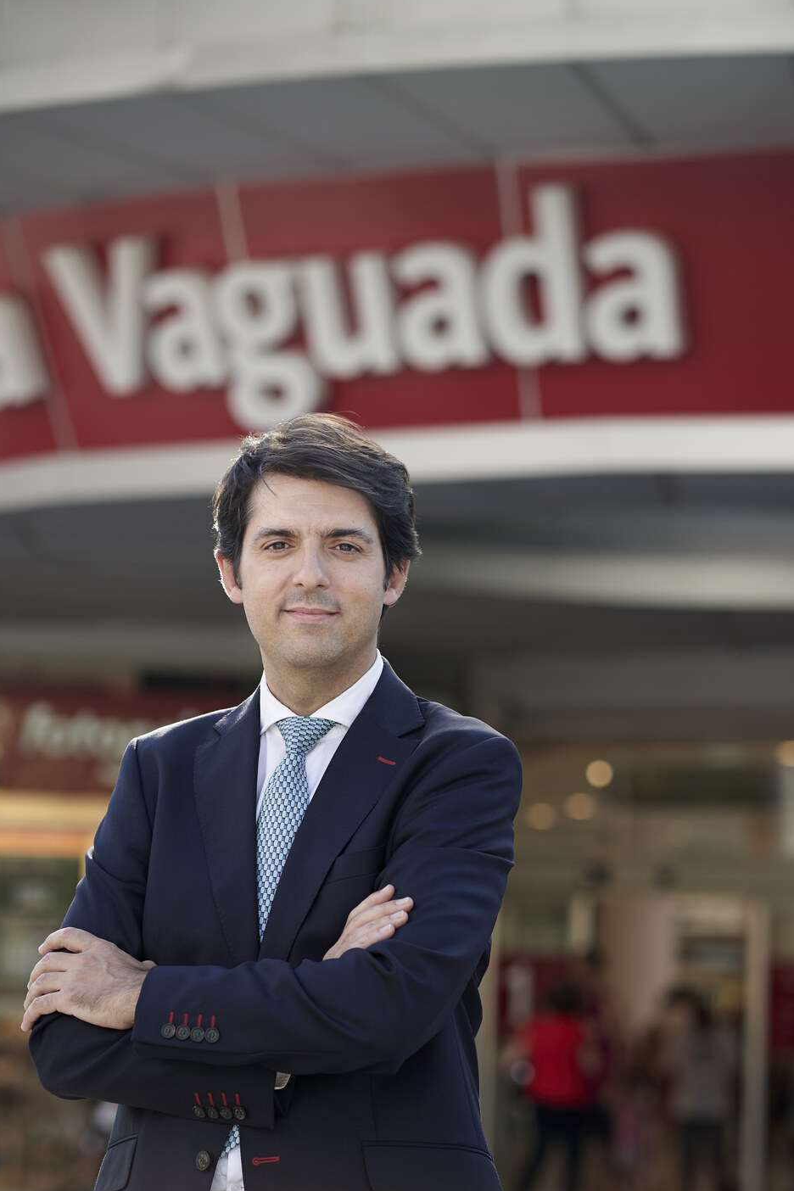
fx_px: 3606
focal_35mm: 109
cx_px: 288
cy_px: 741
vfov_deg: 18.7
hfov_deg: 12.6
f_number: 2.8
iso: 100
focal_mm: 85
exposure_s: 1/320
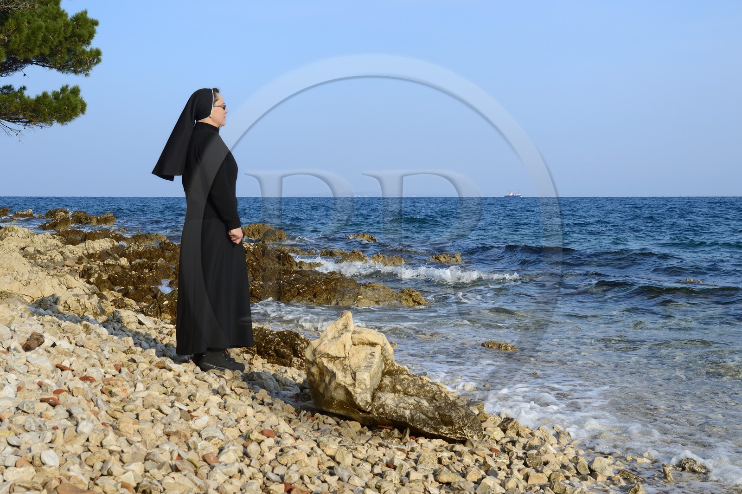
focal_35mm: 52
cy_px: 247
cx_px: 371
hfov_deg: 38.2
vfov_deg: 25.9
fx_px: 1071
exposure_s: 1/320
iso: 200
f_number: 11
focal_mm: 52
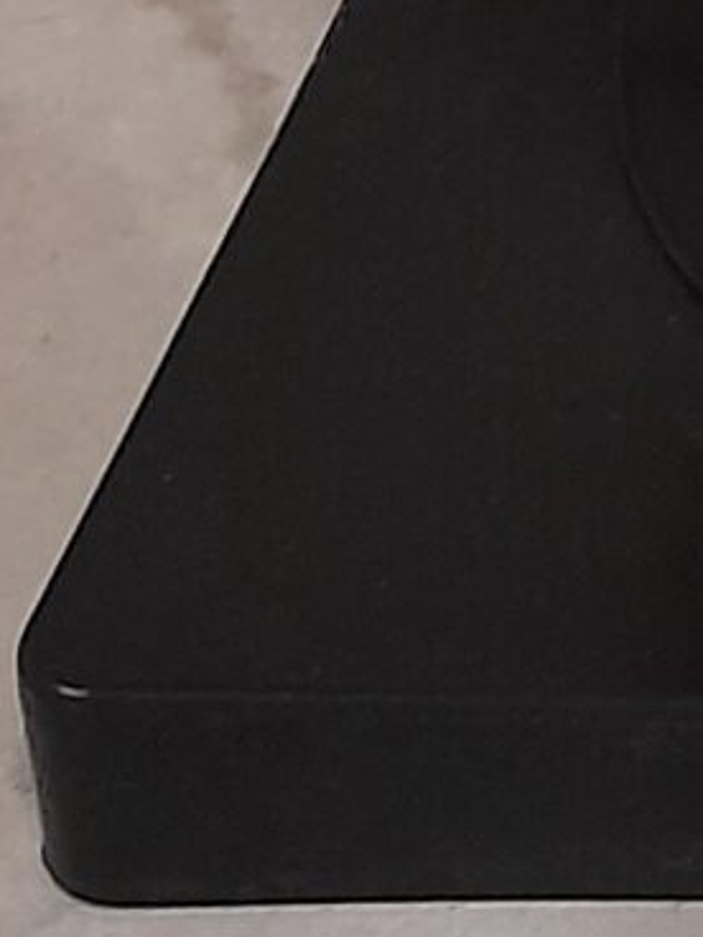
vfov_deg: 10.3
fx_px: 4712
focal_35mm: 174
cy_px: -1085
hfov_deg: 7.6
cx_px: 2053
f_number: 2
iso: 200
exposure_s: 1/50
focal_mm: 4.6
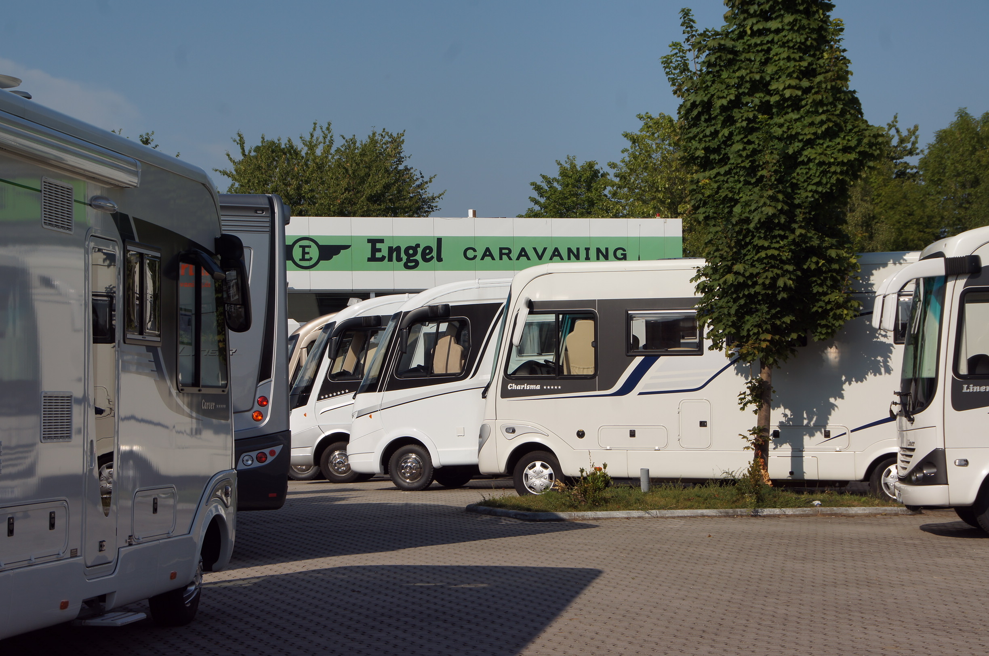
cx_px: 494
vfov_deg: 18.1
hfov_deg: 27.0
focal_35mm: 75
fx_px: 2057
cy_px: 328
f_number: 13
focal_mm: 50
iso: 100
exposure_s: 1/250
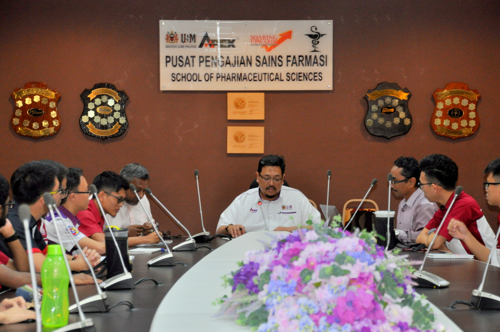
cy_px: 166
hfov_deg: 18.2
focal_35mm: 112
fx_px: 1561
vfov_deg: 12.1
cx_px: 250
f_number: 5.3
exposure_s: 1/60
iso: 800
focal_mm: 75
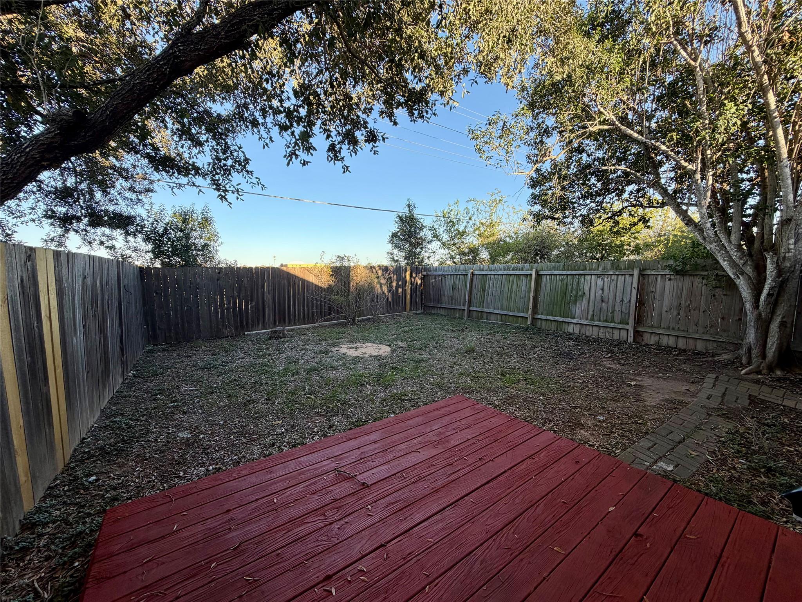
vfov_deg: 85.7
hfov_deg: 102.1
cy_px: 301
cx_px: 401
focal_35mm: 14
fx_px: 324
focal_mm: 2.22
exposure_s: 1/310
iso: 50
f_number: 2.2
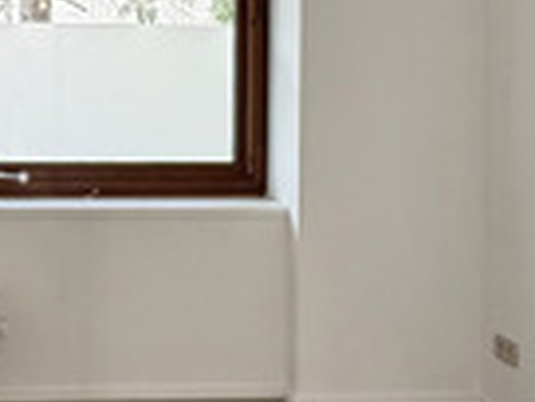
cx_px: 71
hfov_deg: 28.4
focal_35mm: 66
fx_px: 1020
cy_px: 83
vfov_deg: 22.0
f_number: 2.2
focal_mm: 2.22
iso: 320
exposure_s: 1/85
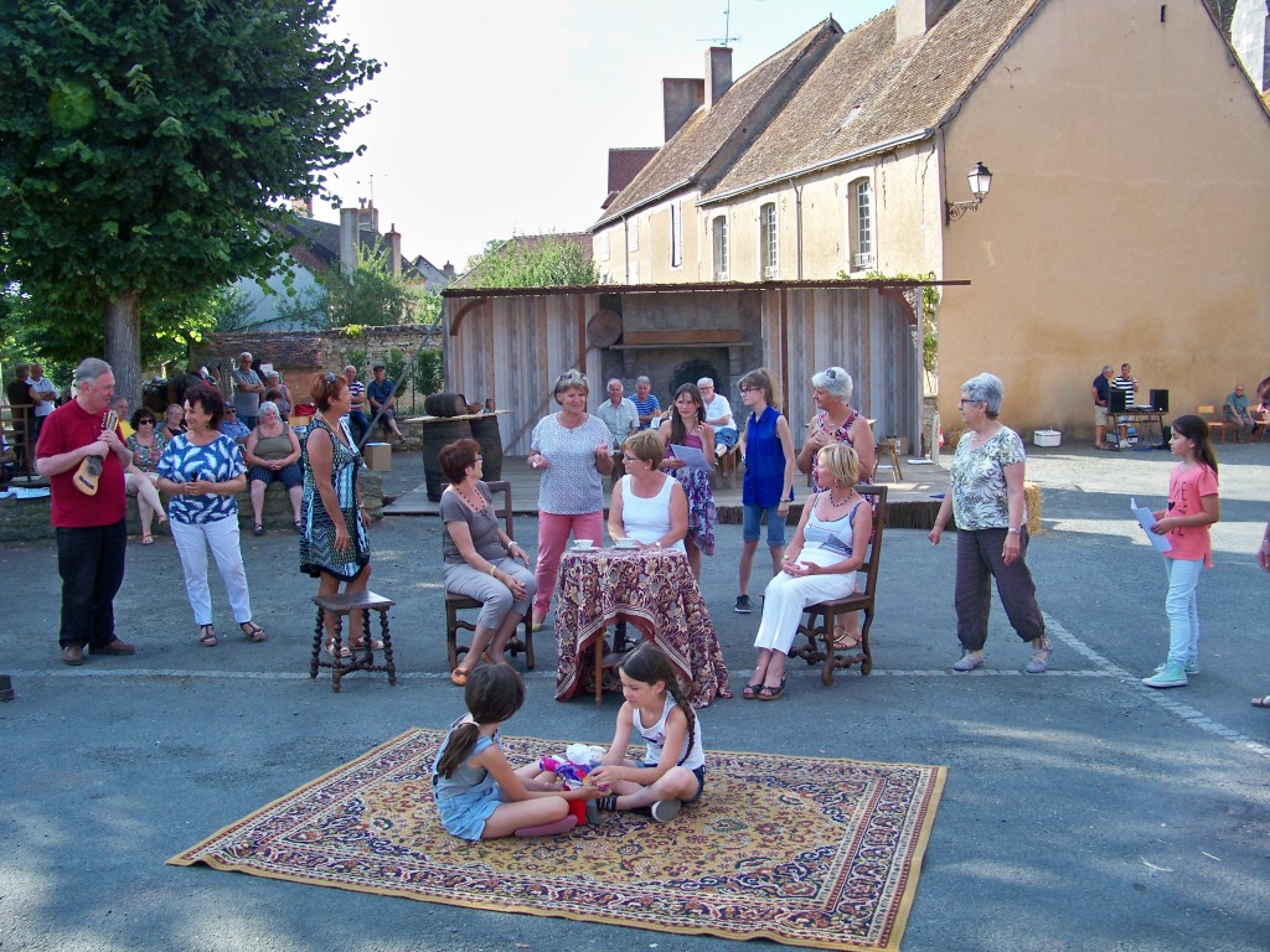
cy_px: 476
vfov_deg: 42.9
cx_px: 635
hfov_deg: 55.4
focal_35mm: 33
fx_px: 1211
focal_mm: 5.85
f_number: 2.8
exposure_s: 1/320
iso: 100
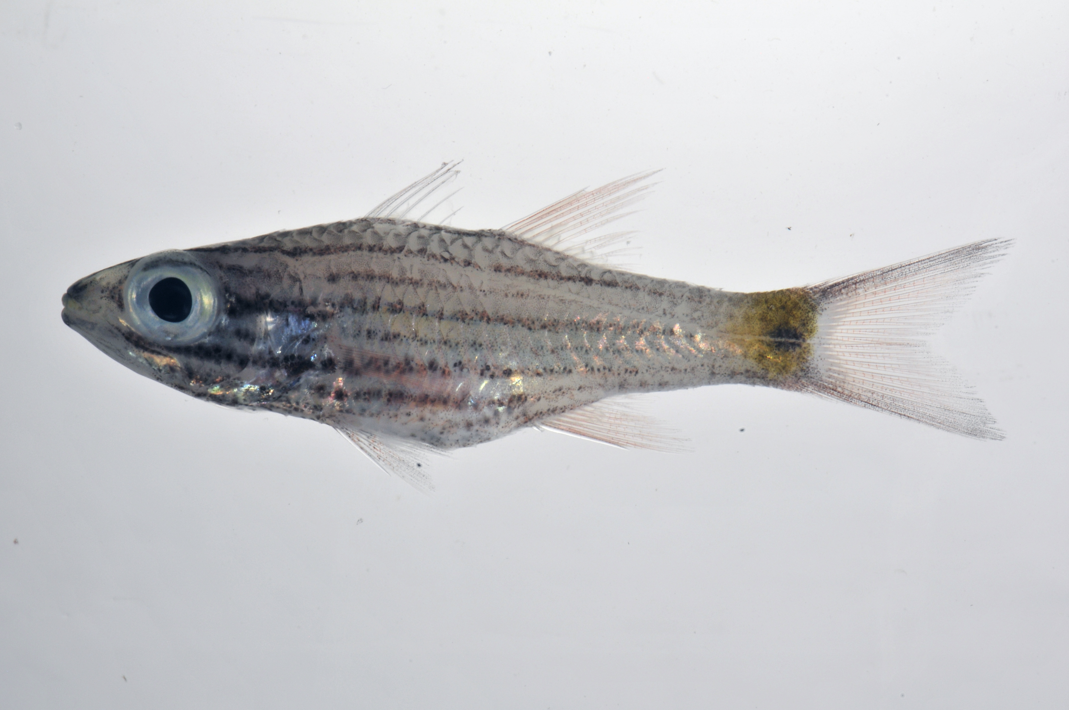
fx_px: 4671
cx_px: 534
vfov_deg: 8.7
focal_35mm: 158
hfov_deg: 13.1
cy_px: 355
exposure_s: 1/60
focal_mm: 105
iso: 200
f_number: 32
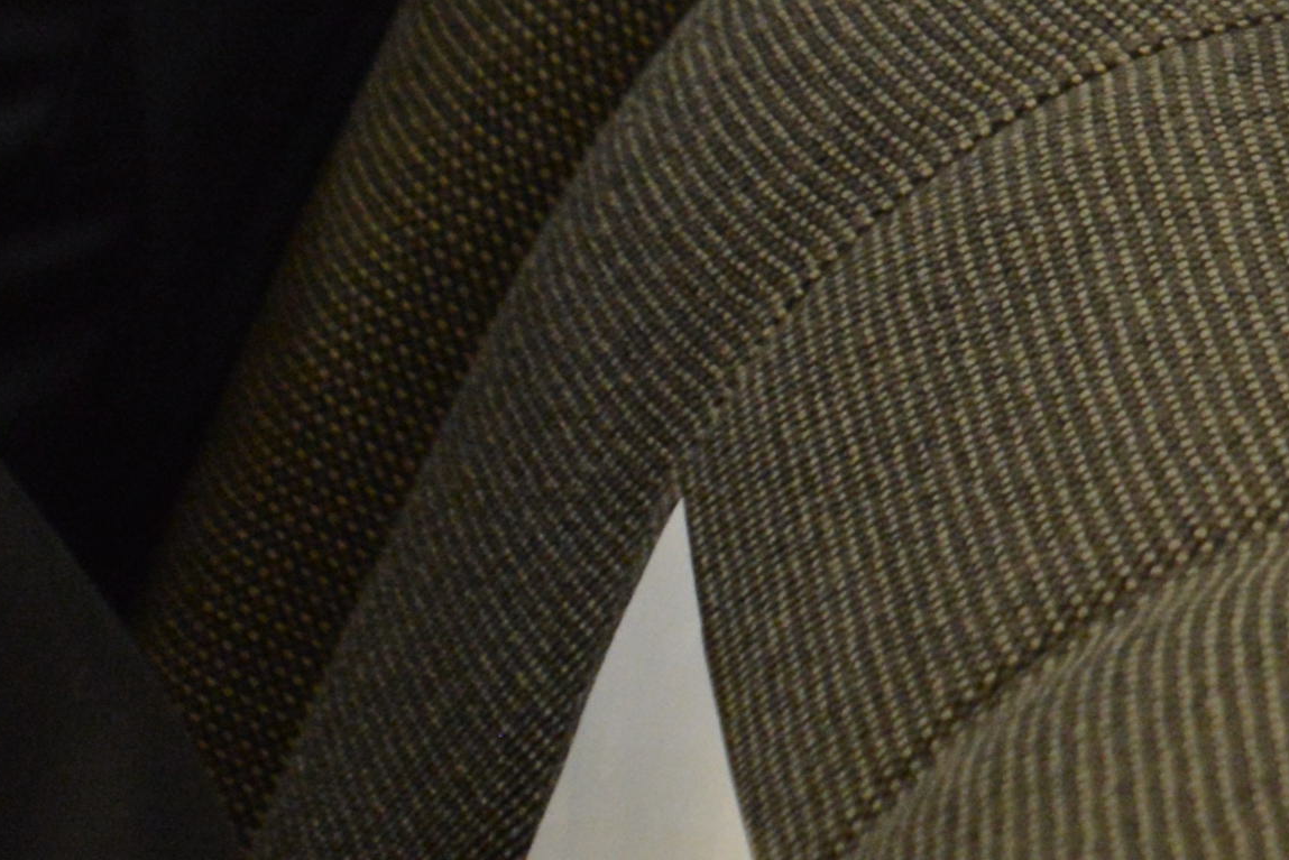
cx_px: 3287
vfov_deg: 4.7
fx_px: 10315
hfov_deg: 6.7
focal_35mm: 288
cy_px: -961
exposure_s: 1/30
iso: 1600
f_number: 4.2
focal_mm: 55
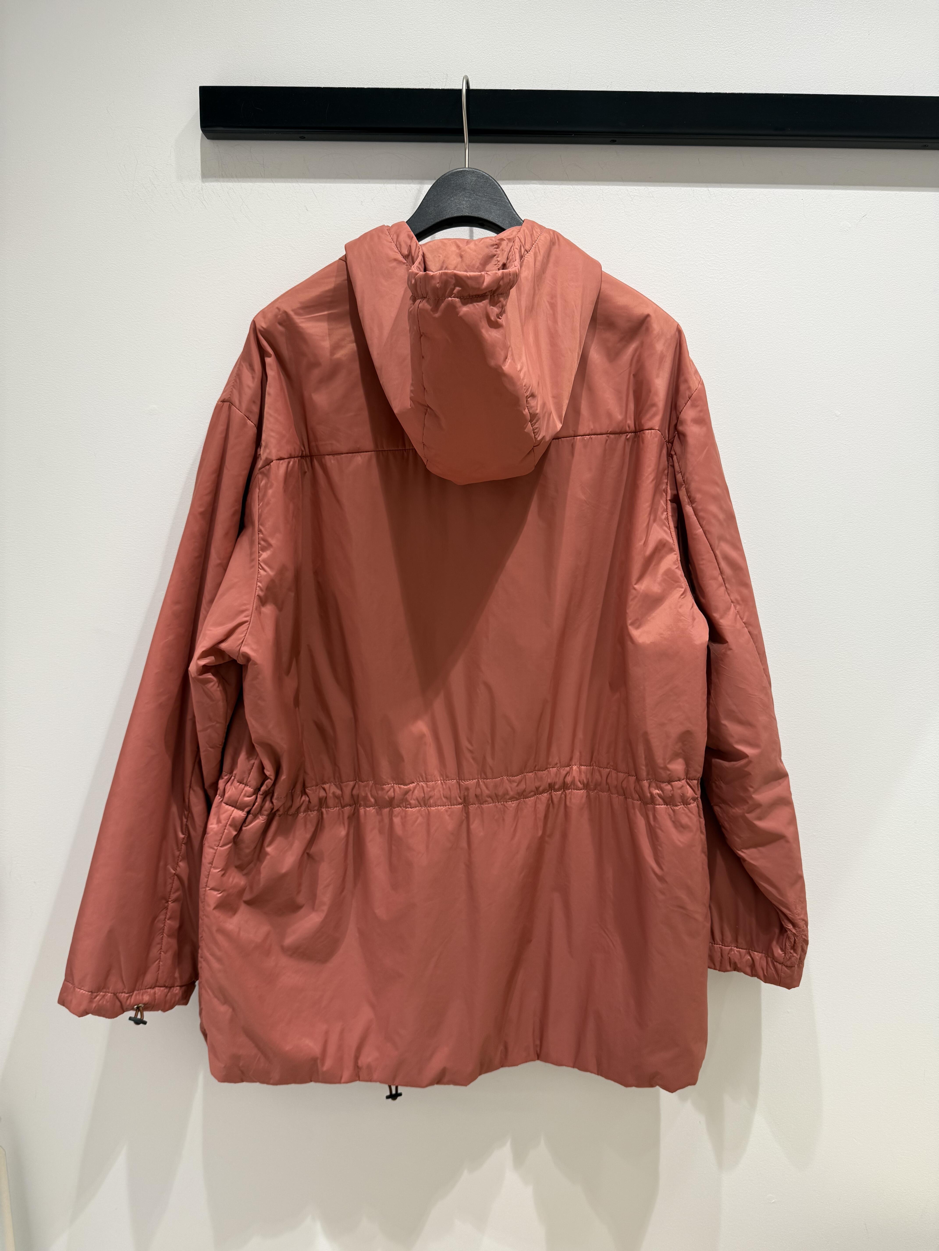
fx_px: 868
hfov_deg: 56.8
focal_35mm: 24
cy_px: 626
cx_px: 470
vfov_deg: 71.6
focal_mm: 6.76
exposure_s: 1/120
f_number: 1.78
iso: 100
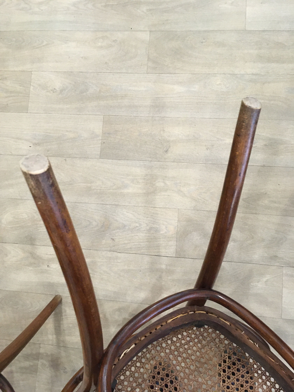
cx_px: 147
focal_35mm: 29
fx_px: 328
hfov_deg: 48.2
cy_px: 196
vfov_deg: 61.7
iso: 200
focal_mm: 4.15
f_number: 2.2
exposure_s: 1/25
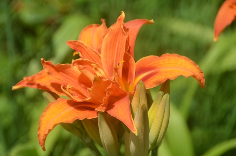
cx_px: 118
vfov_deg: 4.6
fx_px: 1962
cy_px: 78
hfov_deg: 6.9
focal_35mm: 300
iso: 100
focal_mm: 200
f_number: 8
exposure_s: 1/320
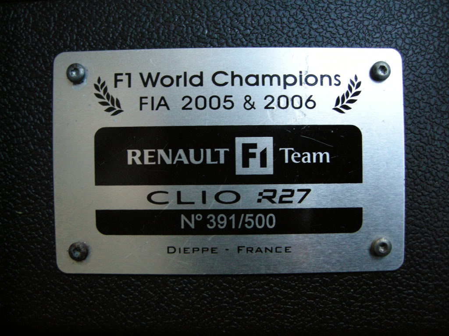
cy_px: 168
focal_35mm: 36
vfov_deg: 39.7
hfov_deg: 51.4
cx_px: 224
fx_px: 467
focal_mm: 7.5
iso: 396
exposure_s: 1/76.5
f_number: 2.7
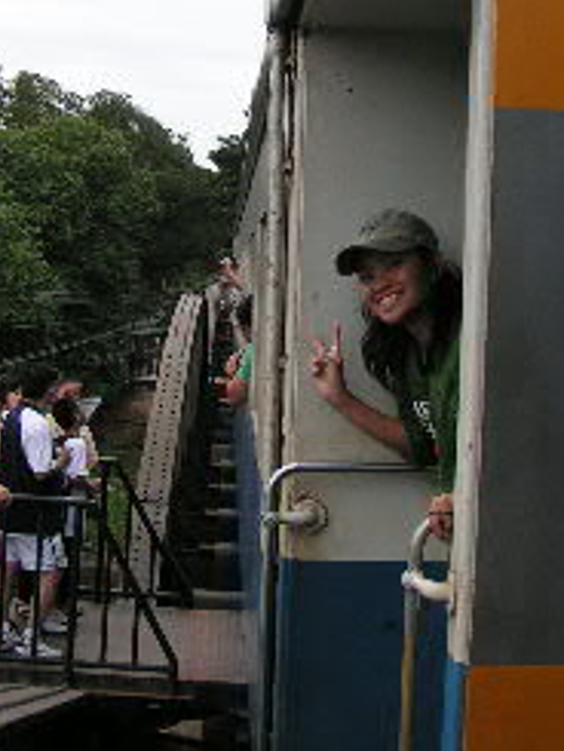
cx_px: 322
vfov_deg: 31.1
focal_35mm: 62
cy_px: 316
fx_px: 1346
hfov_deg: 23.7
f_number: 4
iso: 50
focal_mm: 5.8
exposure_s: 1/80
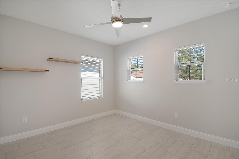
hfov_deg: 100.4
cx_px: 120
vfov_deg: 77.3
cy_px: 80
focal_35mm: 15
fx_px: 100
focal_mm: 10
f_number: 9
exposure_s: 1/40
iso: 100
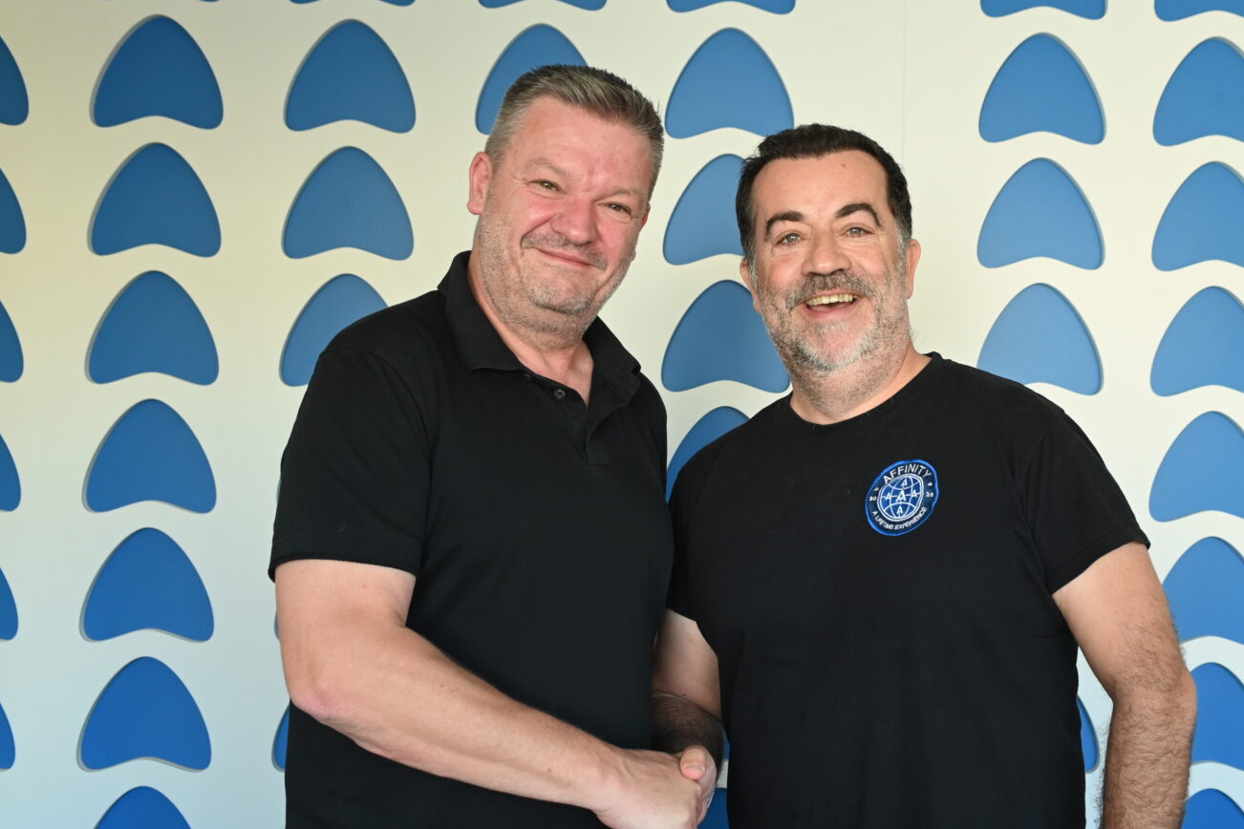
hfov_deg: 45.2
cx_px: 749
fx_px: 1486
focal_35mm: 43
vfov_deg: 31.2
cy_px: 411
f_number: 5.6
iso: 1600
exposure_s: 1/125
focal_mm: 35
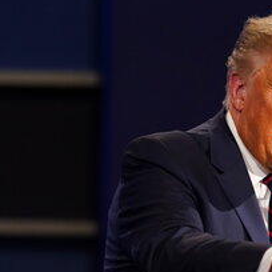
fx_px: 7601
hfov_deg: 2.0
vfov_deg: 2.0
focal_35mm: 855
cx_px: 288
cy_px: 199
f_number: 3.5
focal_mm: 400
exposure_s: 1/320
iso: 3200
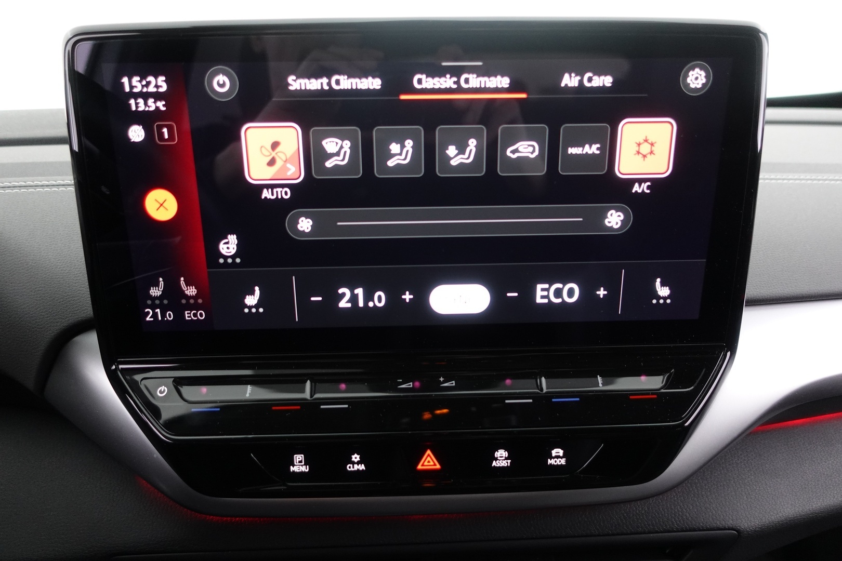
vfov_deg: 53.1
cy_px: 280
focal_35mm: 24
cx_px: 421
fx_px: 561
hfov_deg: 73.7
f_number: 1.8
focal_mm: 9.4
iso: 800
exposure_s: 1/20
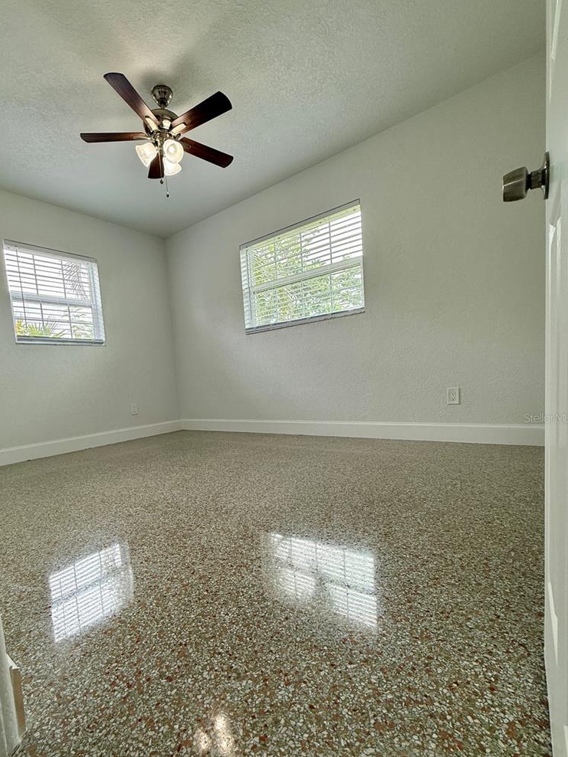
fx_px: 372
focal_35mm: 17
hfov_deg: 74.1
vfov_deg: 90.7
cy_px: 418
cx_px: 233
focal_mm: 2.22
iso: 100
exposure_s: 1/120
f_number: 2.2
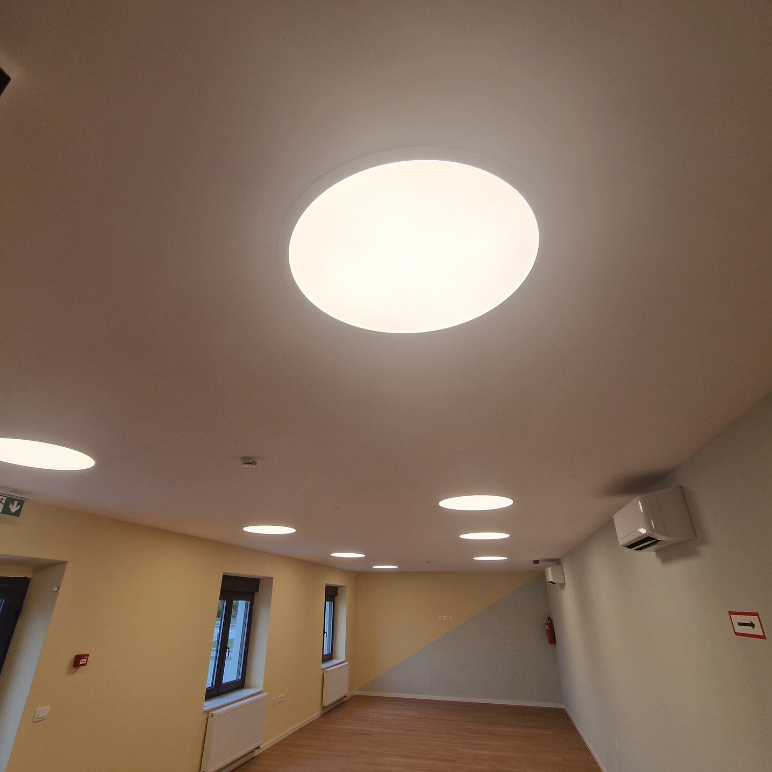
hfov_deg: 87.4
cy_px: 382
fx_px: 404
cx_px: 377
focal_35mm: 16
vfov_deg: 87.4
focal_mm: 2.2
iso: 50
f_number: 2.2
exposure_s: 1/129
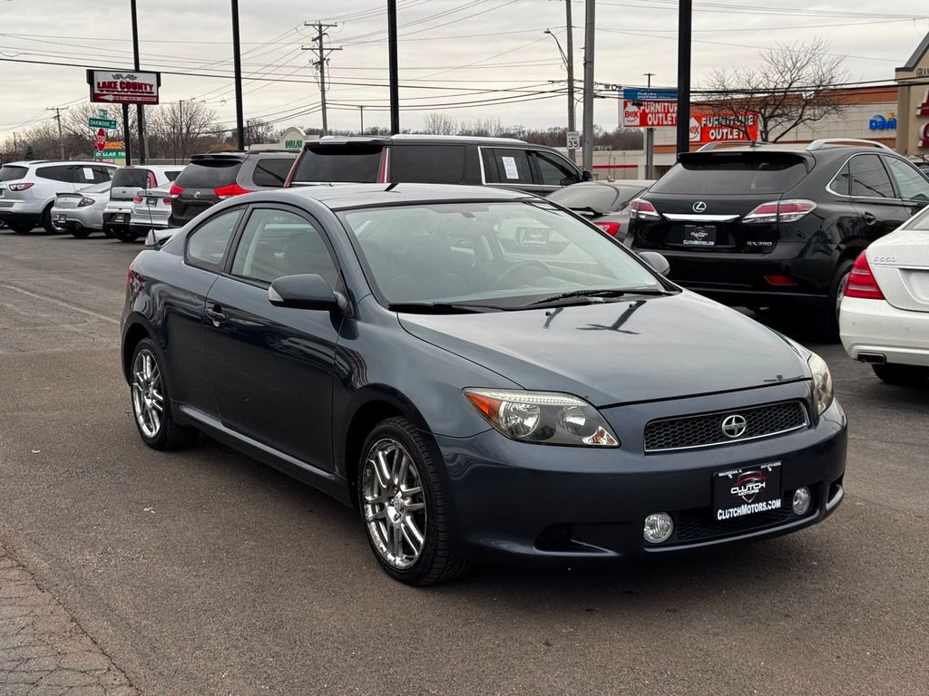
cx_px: 464
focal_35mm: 48
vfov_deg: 30.3
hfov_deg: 39.7
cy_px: 348
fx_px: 1288
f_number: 1.78
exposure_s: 1/593
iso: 64
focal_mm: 6.76
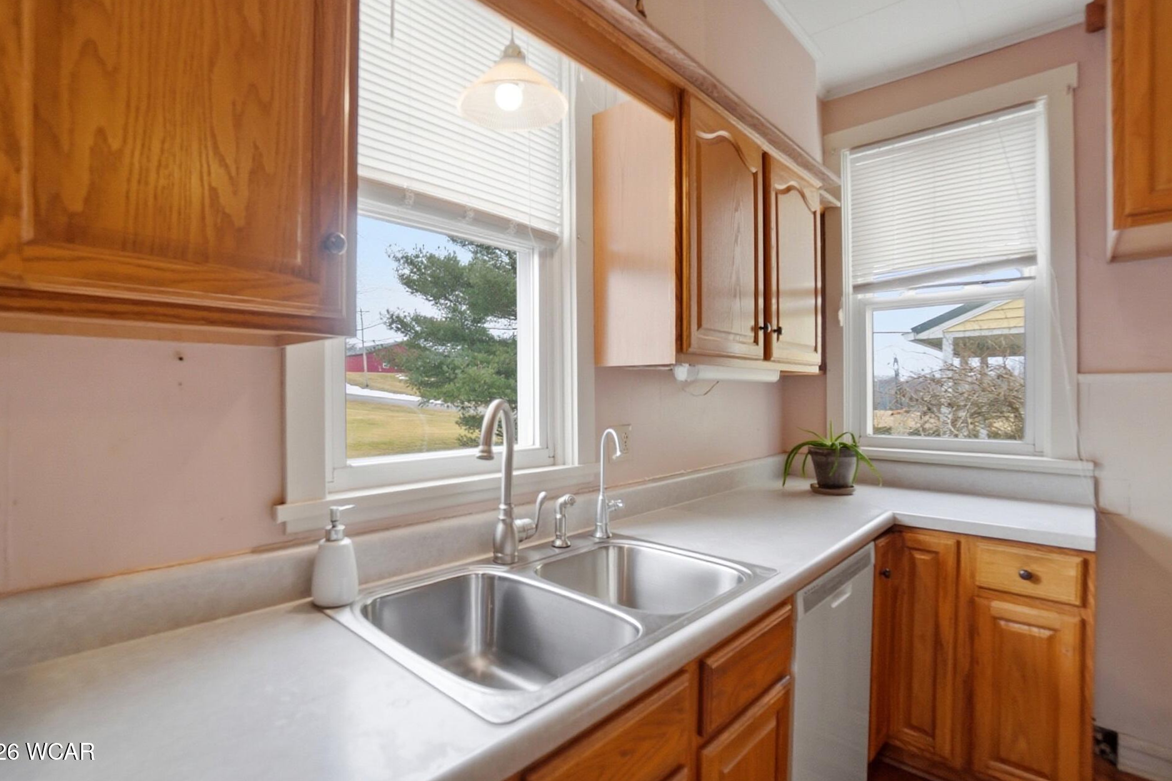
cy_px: 373
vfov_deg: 73.7
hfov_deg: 96.7
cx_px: 573
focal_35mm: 16
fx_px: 521
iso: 125
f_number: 5.6
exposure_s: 1/500
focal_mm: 10
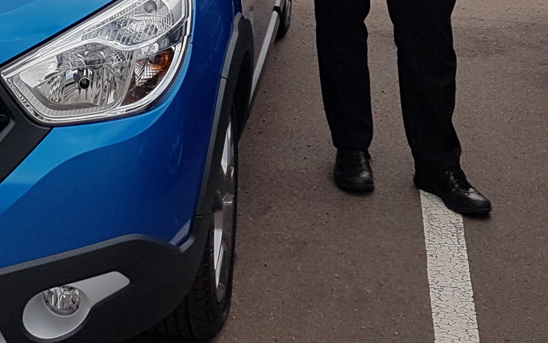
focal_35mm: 84
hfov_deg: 23.3
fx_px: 1255
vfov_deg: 15.1
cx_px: -41
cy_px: -44
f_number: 1.7
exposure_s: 1/2720
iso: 40
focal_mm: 4.2
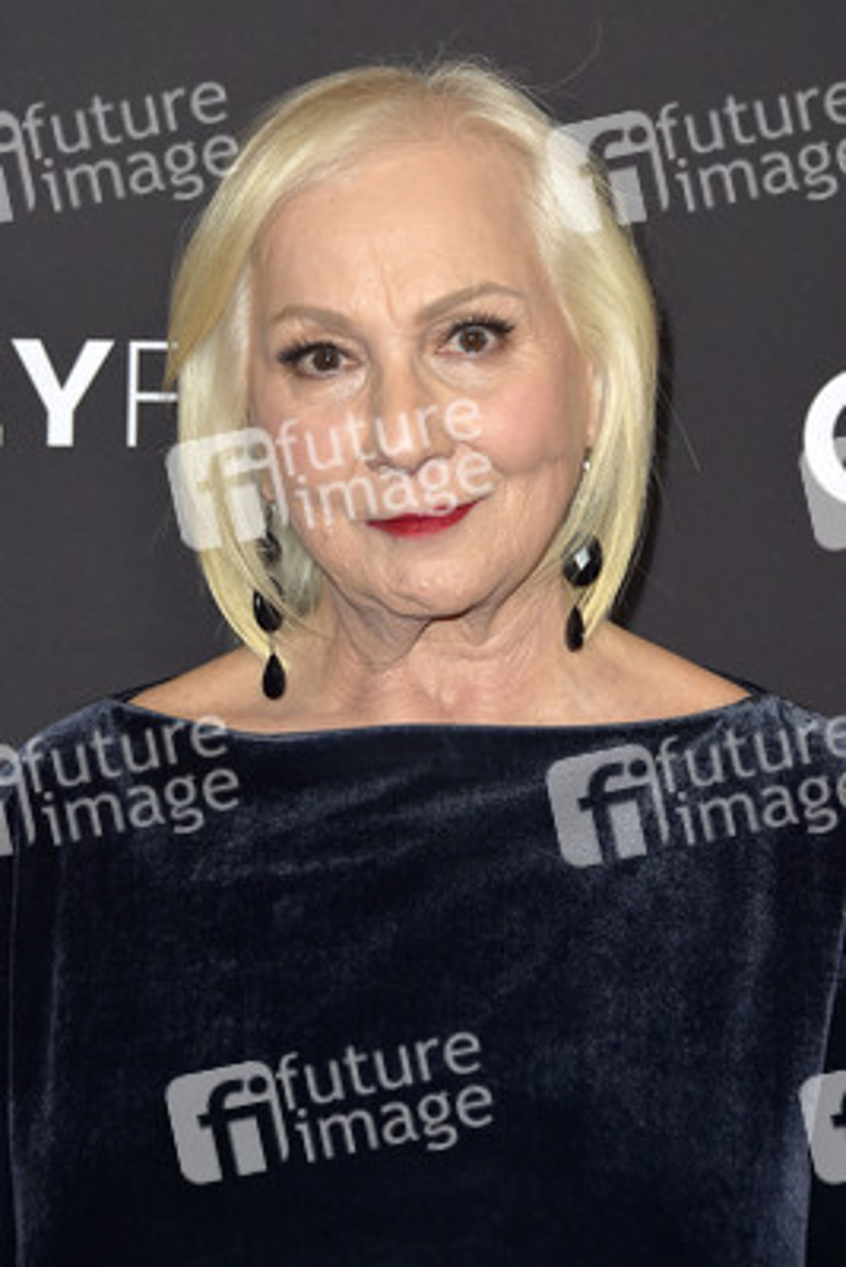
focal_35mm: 112
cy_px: 634
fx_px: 3944
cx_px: 423
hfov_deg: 12.2
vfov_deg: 18.3
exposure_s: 1/200
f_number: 6.3
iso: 400
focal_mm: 112
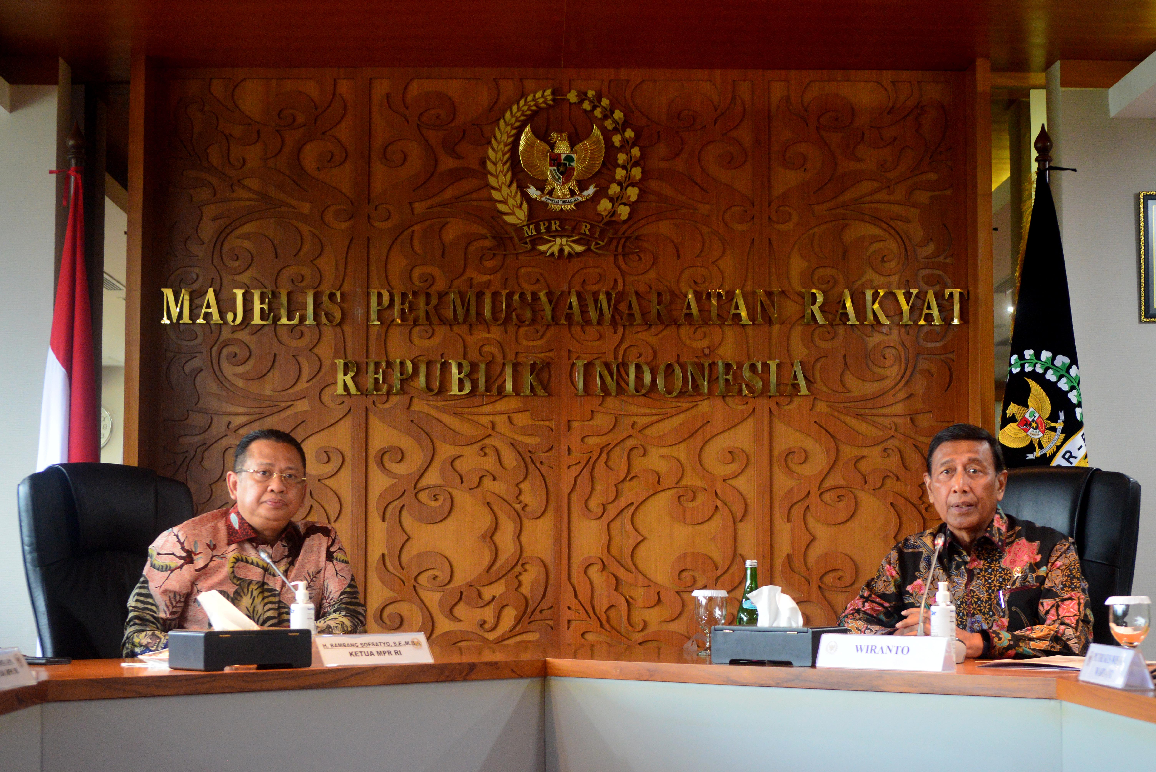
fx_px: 1221
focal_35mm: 38
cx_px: 578
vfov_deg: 35.1
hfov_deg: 50.7
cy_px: 386
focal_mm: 38
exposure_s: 1/80
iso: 3200
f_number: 3.5
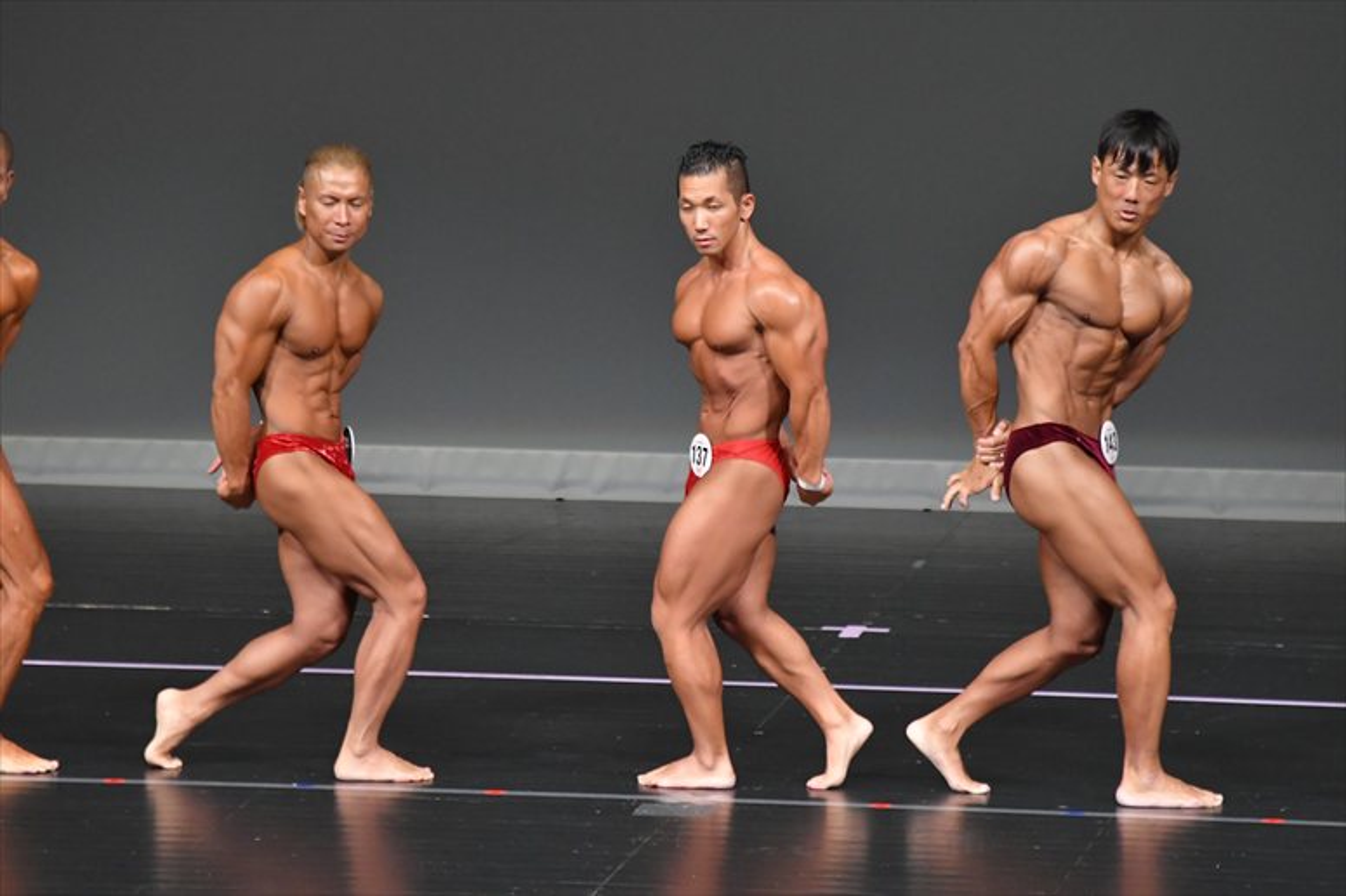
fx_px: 12893
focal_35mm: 345
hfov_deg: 6.0
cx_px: 673
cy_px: 448
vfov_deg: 4.0
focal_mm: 230
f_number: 5.6
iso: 4000
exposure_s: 1/400
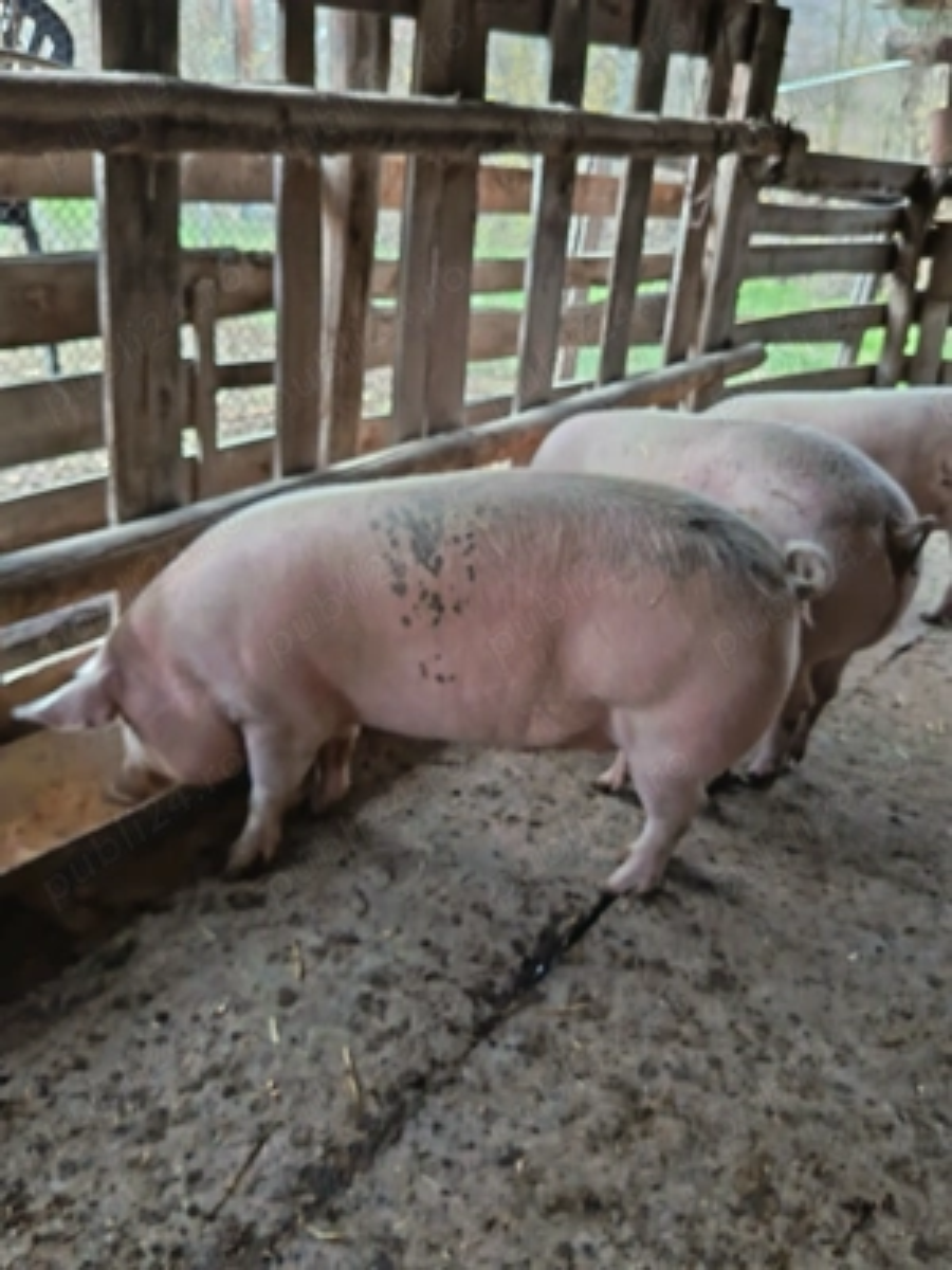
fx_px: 1137
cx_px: 476
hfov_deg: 45.4
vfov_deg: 58.4
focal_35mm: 31
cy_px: 635
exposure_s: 1/25
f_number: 1.75
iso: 5412
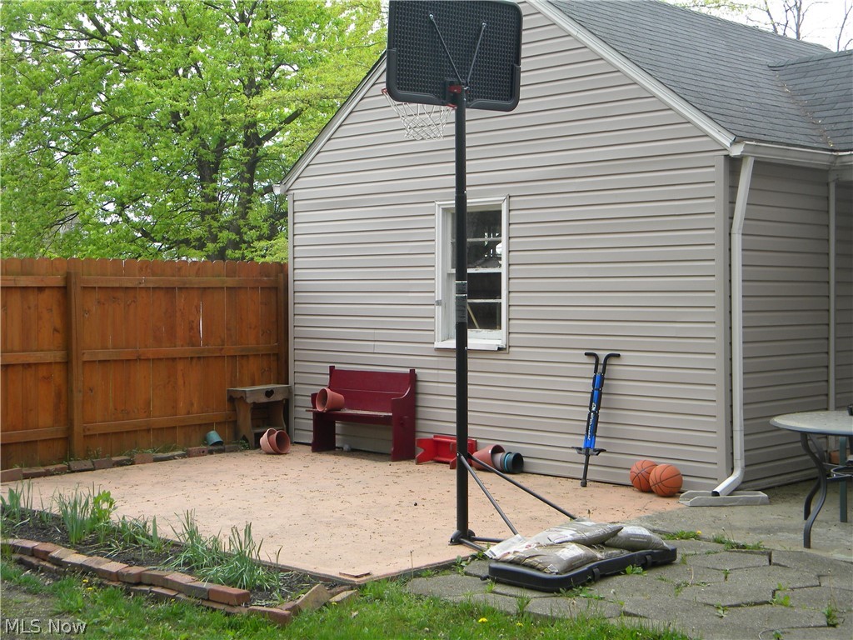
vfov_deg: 30.9
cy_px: 320
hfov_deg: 40.4
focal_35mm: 47
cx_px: 426
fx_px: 1158
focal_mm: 8.6
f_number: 3.9
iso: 80
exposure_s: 1/187
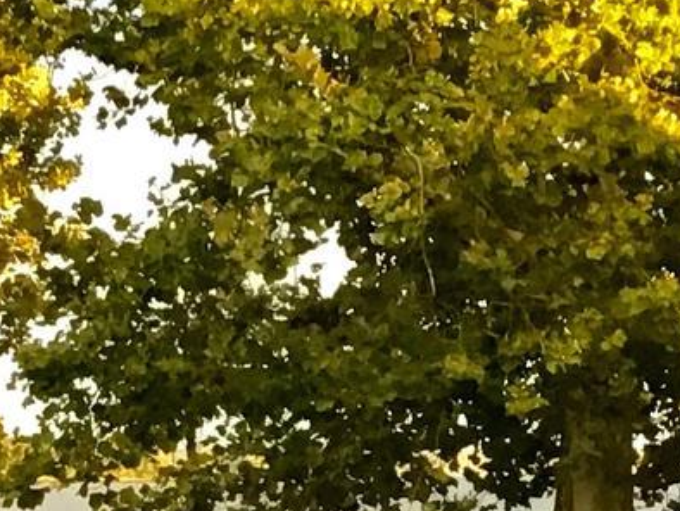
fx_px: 3165
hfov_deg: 12.0
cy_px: 696
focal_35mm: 161
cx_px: 784
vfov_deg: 9.1
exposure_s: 1/30
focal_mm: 3.3
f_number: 2.4
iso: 50
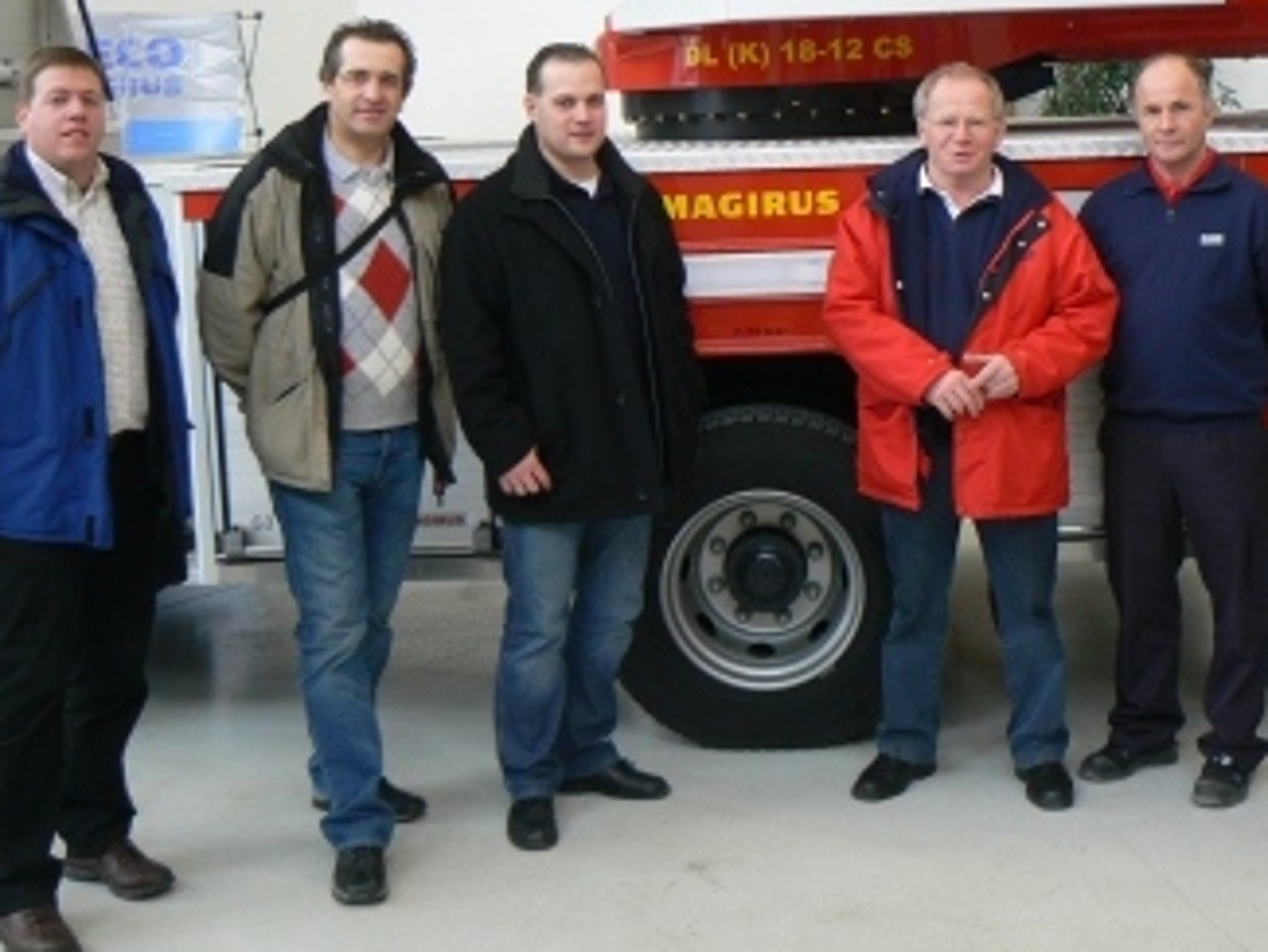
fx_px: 1905
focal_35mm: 52
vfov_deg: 27.8
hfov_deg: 36.6
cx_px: 784
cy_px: 291
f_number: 2.8
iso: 80
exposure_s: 1/30
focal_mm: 6
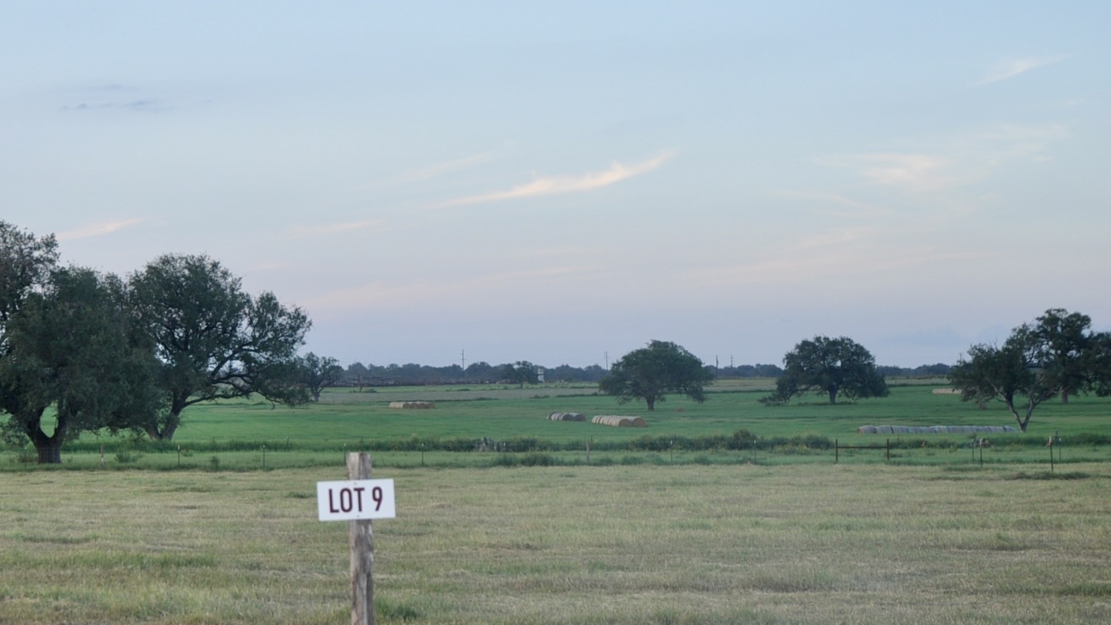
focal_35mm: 96
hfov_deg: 22.0
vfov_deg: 12.6
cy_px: 416
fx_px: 2828
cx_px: 281
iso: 220
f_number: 4.2
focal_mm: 40
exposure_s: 1/200
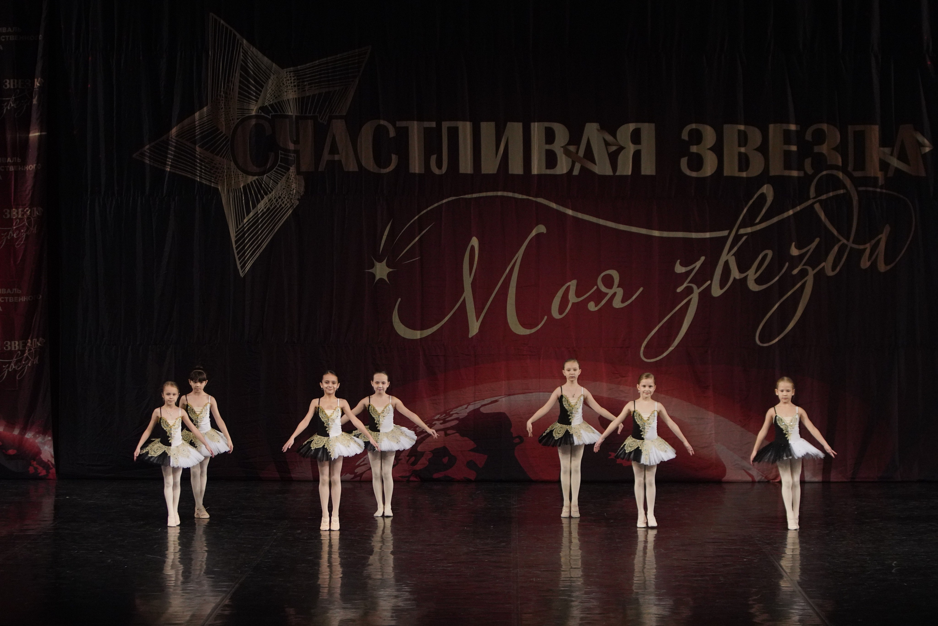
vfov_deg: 13.0
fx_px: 2736
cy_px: 313
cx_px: 469
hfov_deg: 19.5
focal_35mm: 105
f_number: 3.2
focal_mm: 70
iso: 3200
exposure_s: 1/400
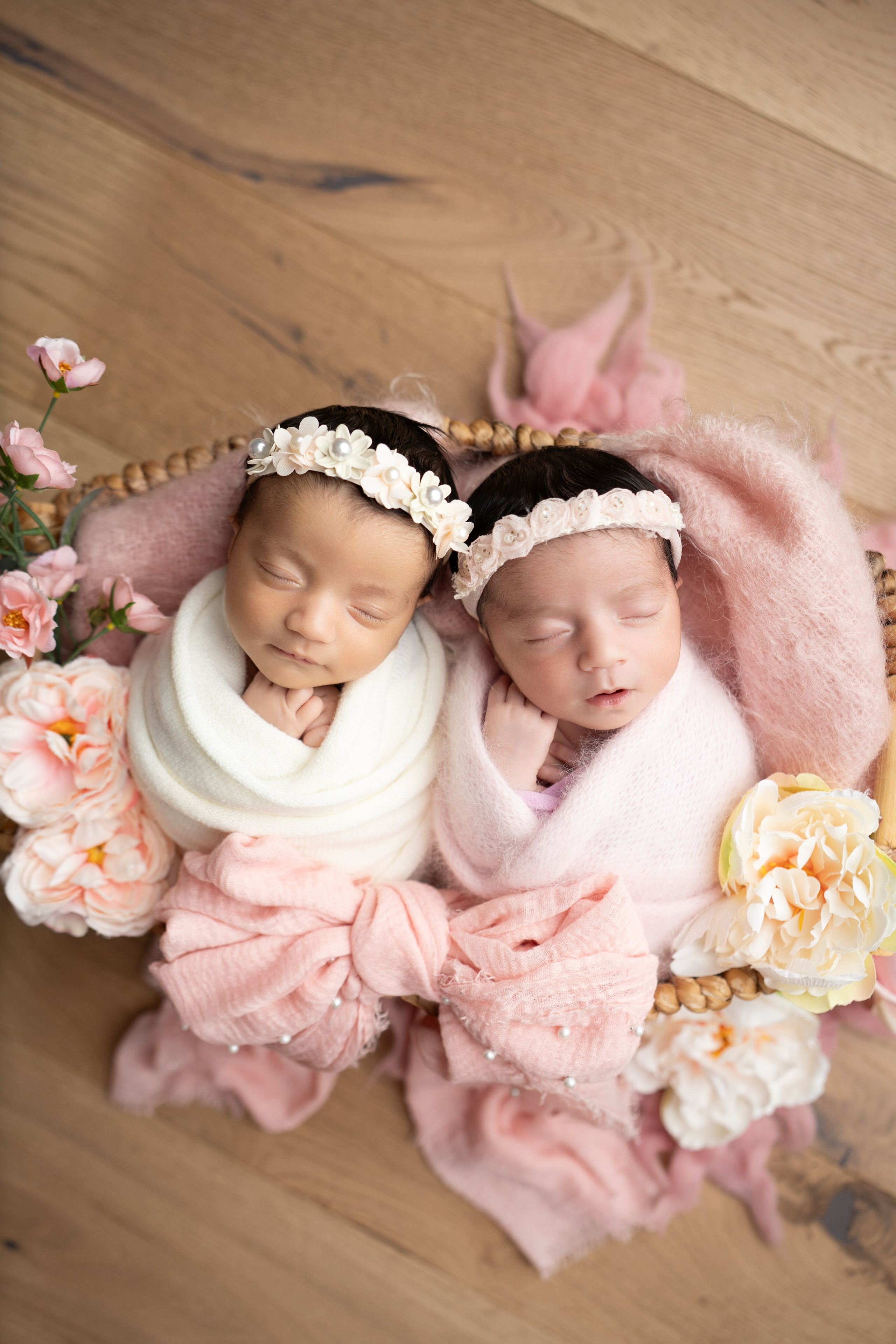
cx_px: 448
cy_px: 672
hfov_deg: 37.9
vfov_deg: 54.4
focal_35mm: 35
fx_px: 1307
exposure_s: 1/200
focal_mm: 35
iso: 100
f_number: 2.5
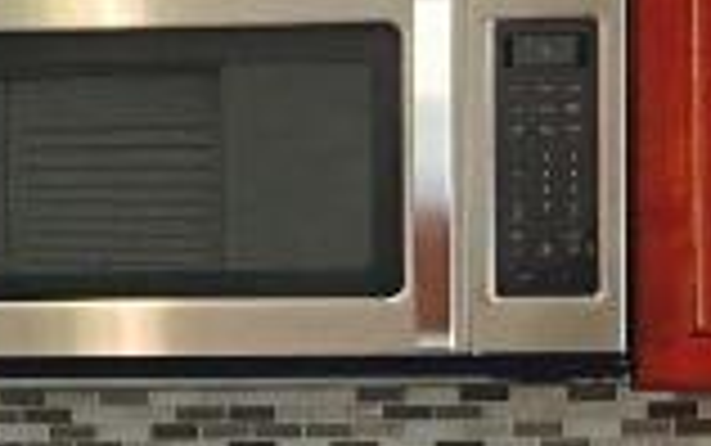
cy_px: 464
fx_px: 3859
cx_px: -140
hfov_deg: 10.4
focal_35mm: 199
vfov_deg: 6.6
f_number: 2.2
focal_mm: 4.15
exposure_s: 1/15
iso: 64
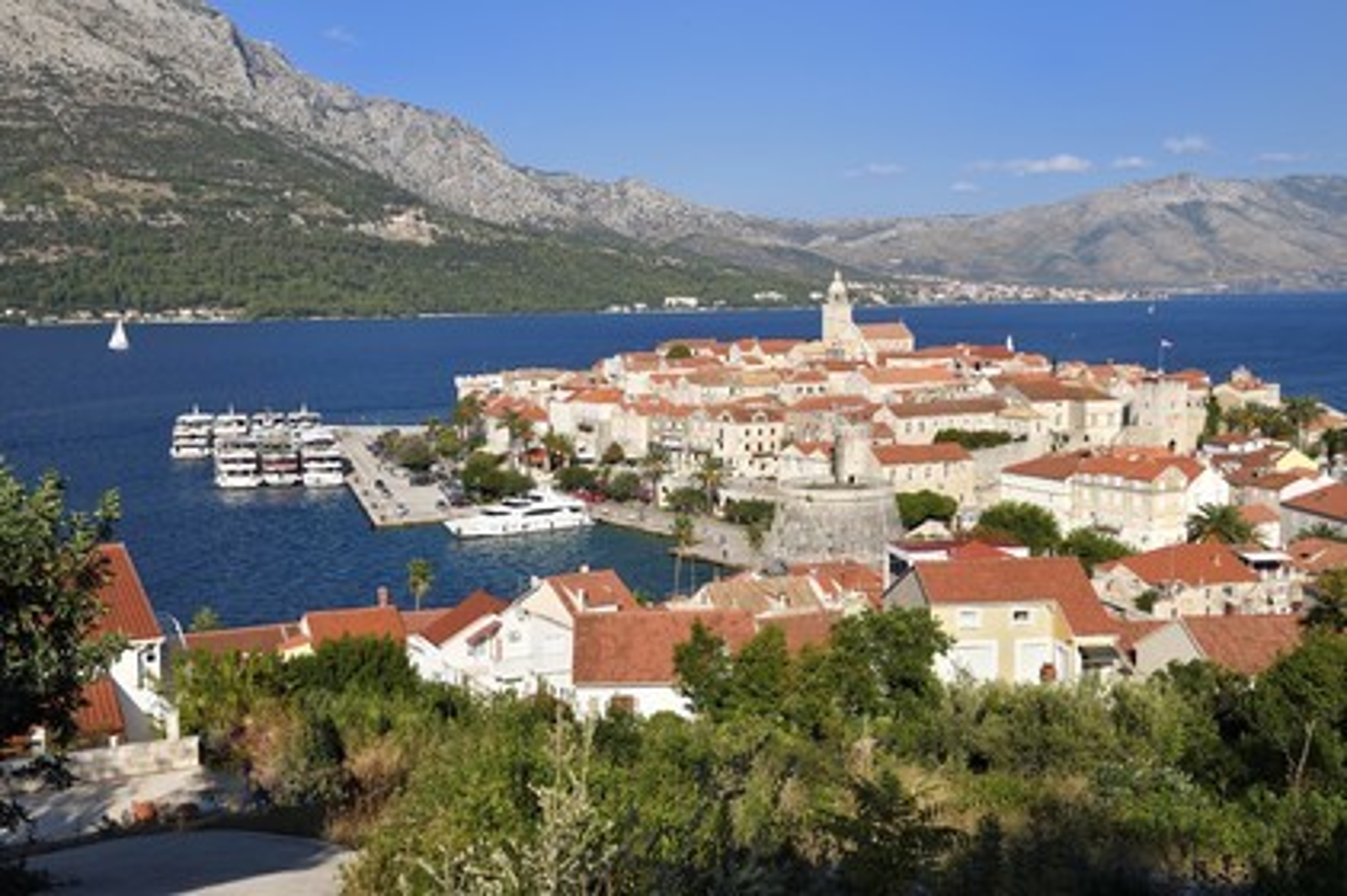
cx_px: 674
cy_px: 448
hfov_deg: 48.5
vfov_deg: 33.3
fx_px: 1495
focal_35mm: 40
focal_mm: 40
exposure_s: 1/500
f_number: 11
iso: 200
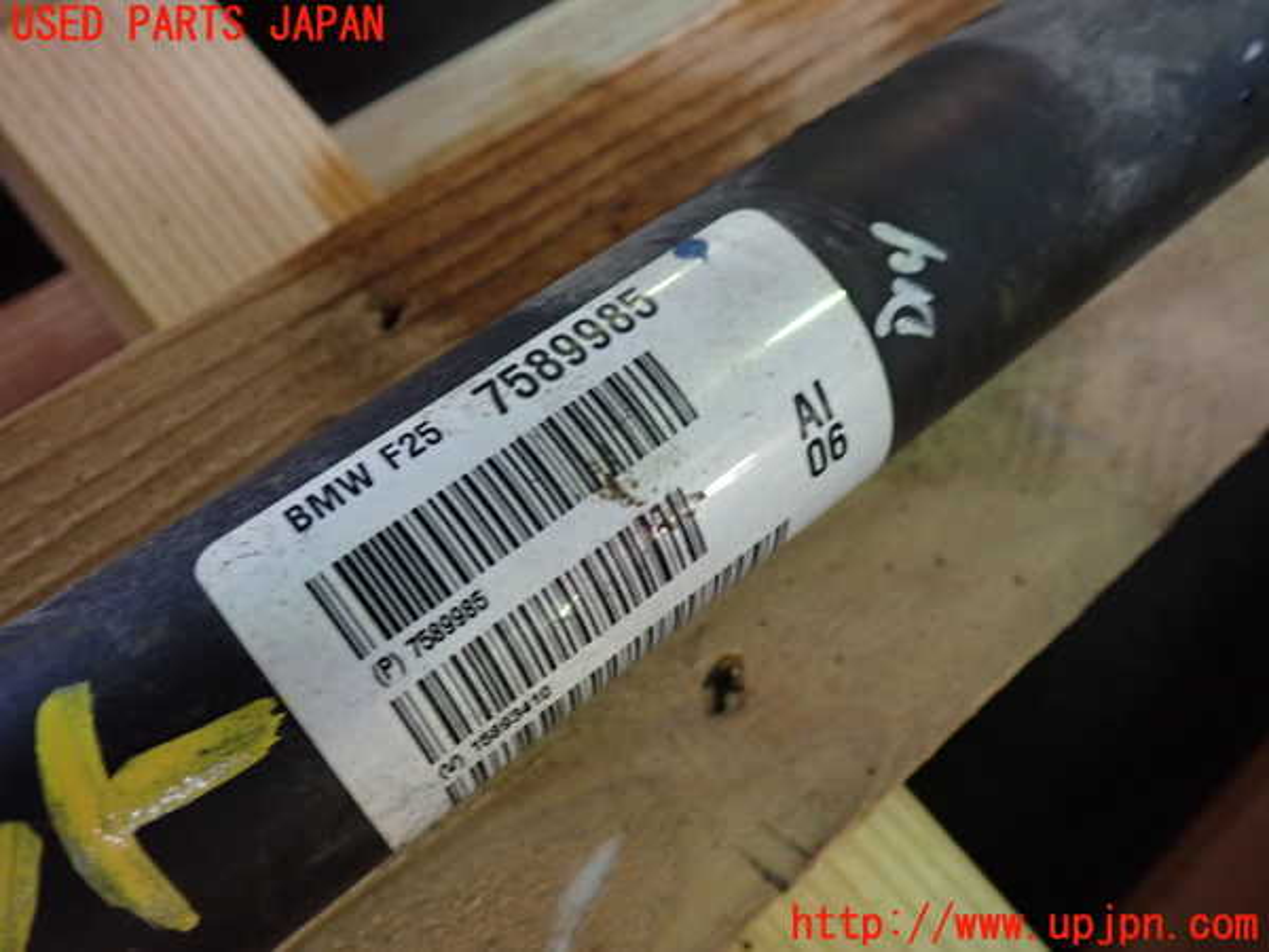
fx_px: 1100
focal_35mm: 30
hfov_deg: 60.0
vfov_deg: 46.8
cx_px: 634
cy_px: 476
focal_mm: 5.4
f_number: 2.3
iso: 400
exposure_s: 1/30
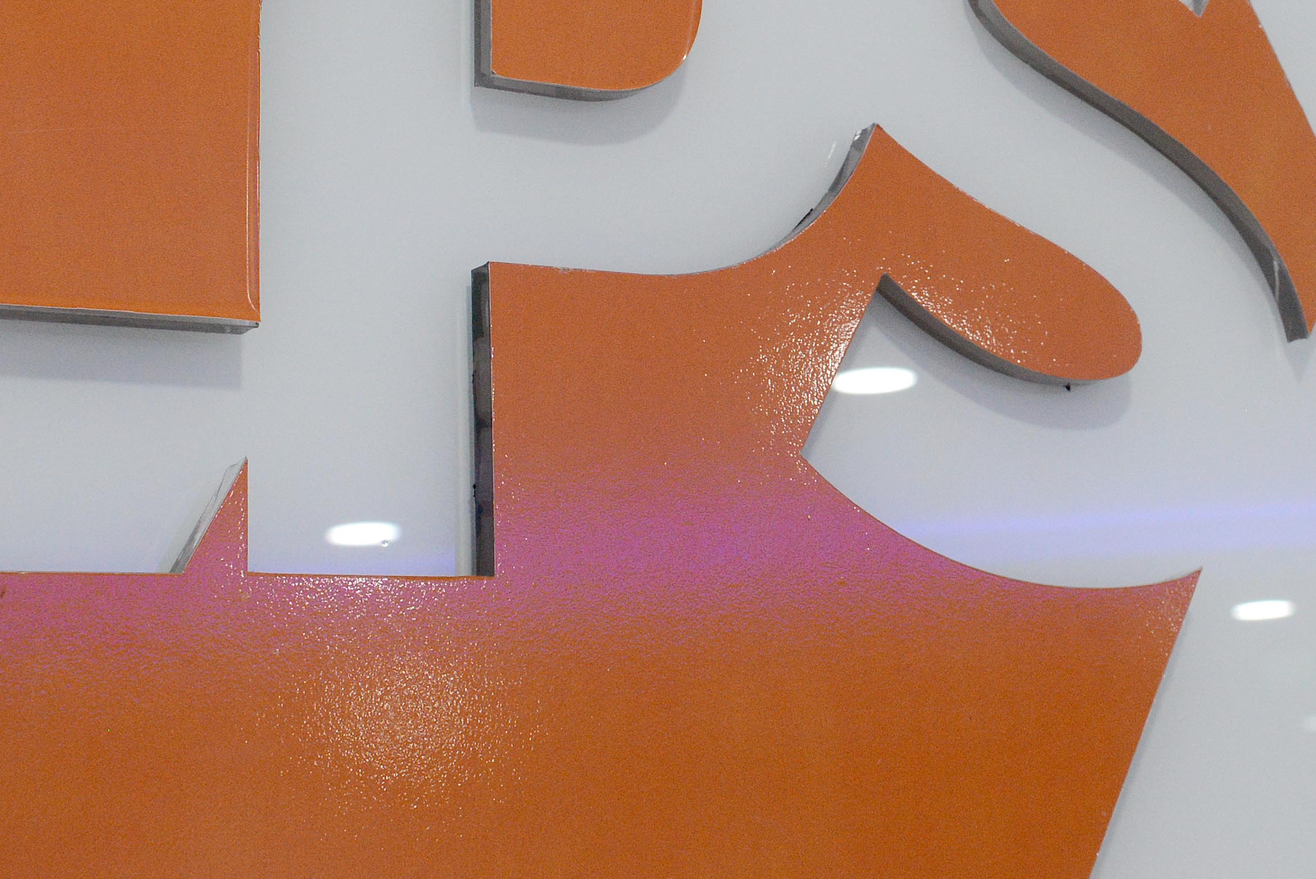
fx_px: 3291
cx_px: 1026
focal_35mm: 90
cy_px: 116
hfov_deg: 22.4
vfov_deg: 15.1
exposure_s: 1/100
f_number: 7.1
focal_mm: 35
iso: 2000
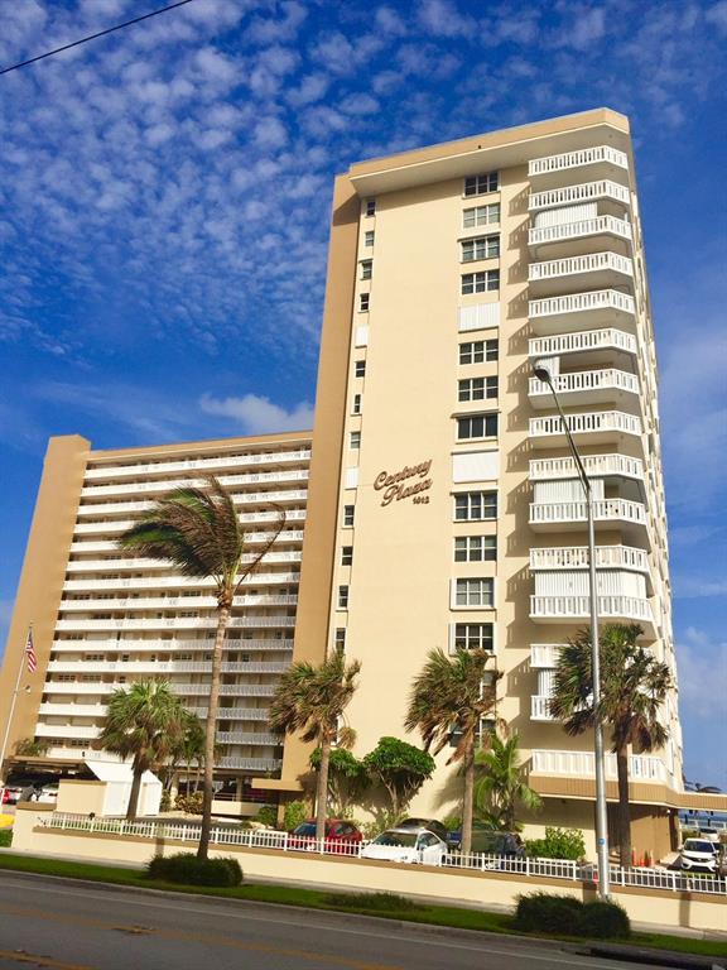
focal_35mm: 29
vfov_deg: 61.7
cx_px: 364
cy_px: 485
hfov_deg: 48.2
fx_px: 812
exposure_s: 1/4405
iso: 32
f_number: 2.2
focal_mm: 4.15
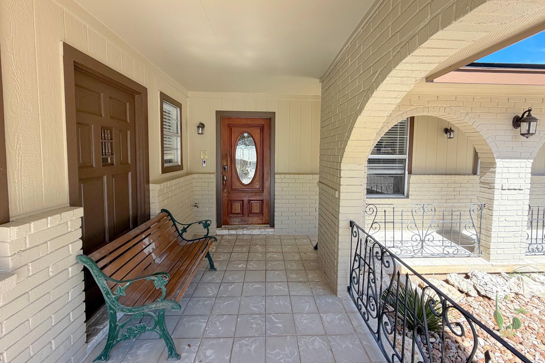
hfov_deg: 100.4
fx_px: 227
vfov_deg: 77.2
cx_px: 280
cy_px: 167
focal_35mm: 15
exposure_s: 1/257
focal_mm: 2.22
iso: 40
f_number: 2.2
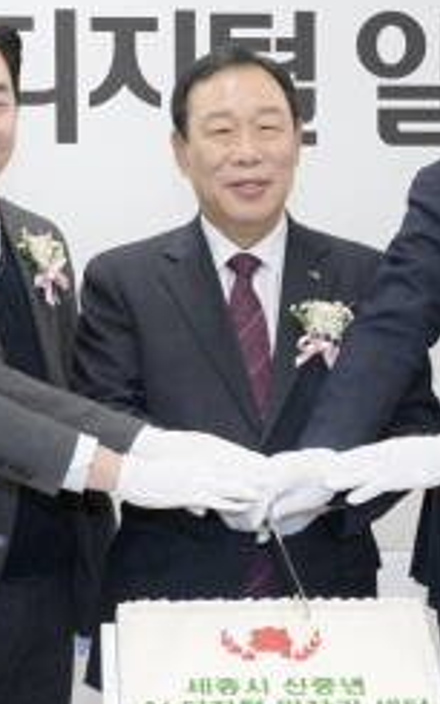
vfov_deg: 28.1
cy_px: 366
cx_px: 240
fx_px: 1408
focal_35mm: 73
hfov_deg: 17.8
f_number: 7.1
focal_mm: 27.5
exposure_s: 1/200
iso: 2000
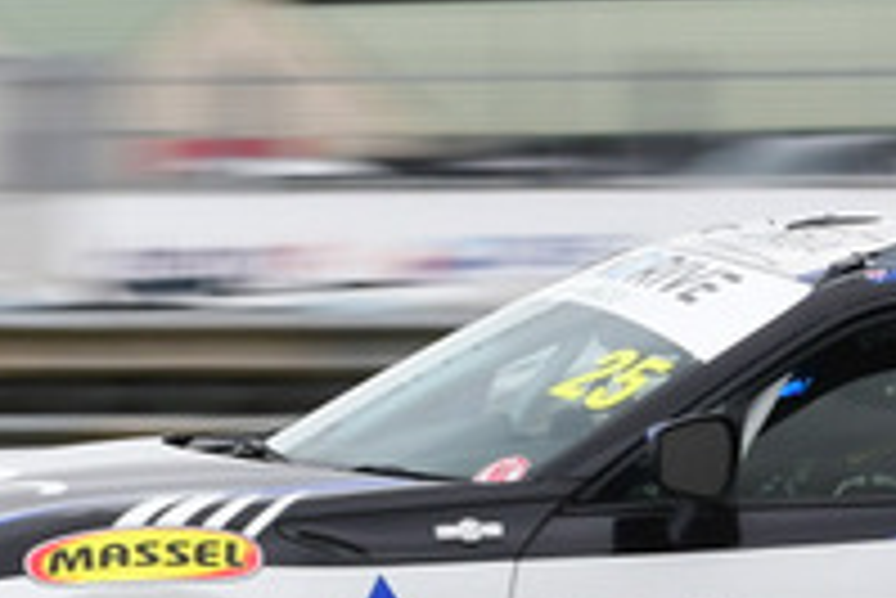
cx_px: 788
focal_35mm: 1205
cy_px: 67
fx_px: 30012
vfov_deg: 1.1
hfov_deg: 1.7
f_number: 11
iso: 320
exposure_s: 1/200
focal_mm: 200
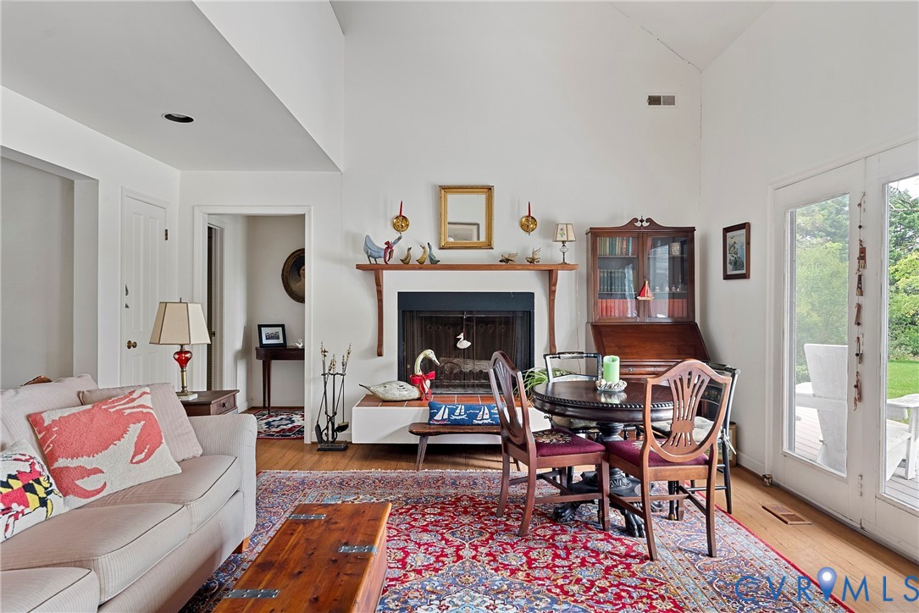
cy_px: 306
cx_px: 460
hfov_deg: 76.1
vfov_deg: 55.1
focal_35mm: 23
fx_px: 587
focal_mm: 23
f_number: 8
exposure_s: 1/2
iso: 800
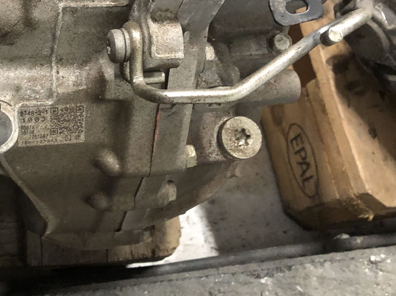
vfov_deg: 26.5
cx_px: 43
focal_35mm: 54
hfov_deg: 33.7
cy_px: 58
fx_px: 618
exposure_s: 1/7
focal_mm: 3.99
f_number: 1.8
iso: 100
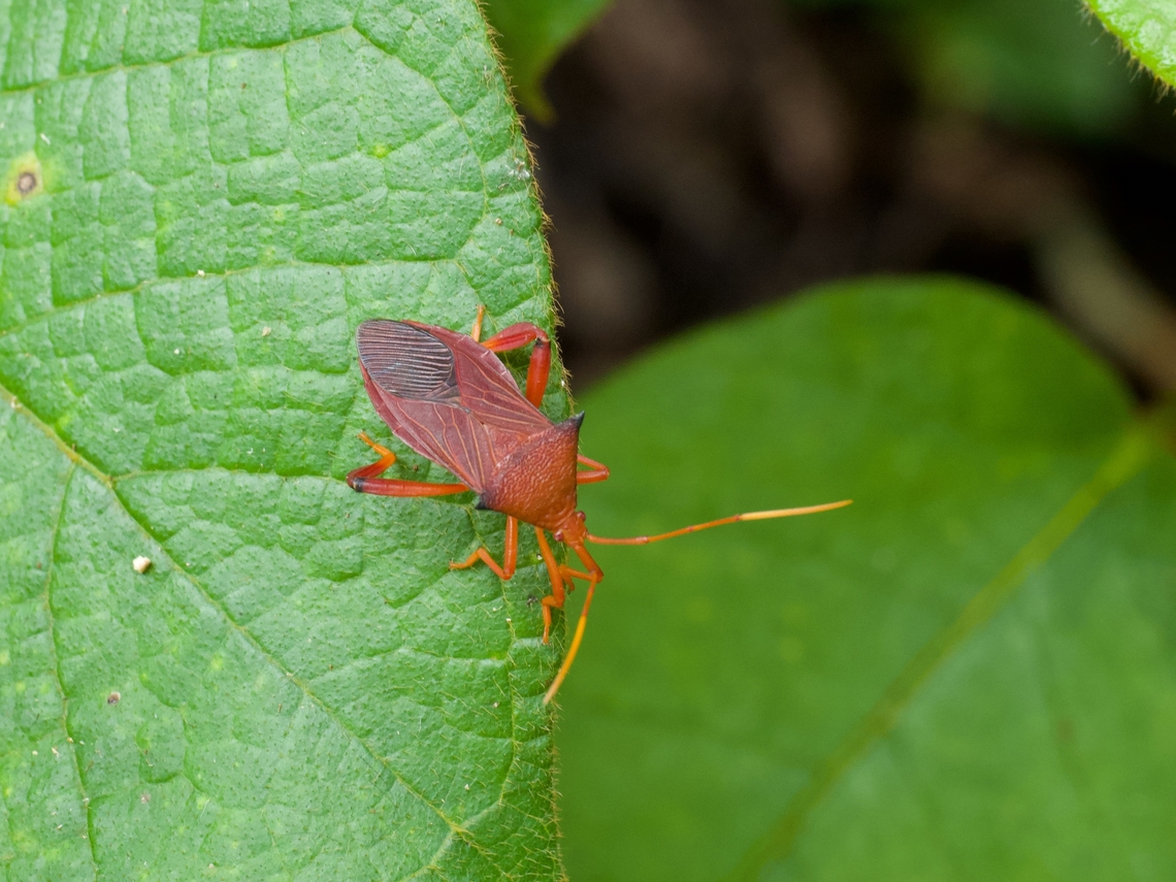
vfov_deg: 16.4
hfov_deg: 21.8
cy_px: 441
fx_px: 3058
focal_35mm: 90
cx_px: 588
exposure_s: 1/125
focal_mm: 45
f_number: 9
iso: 1600
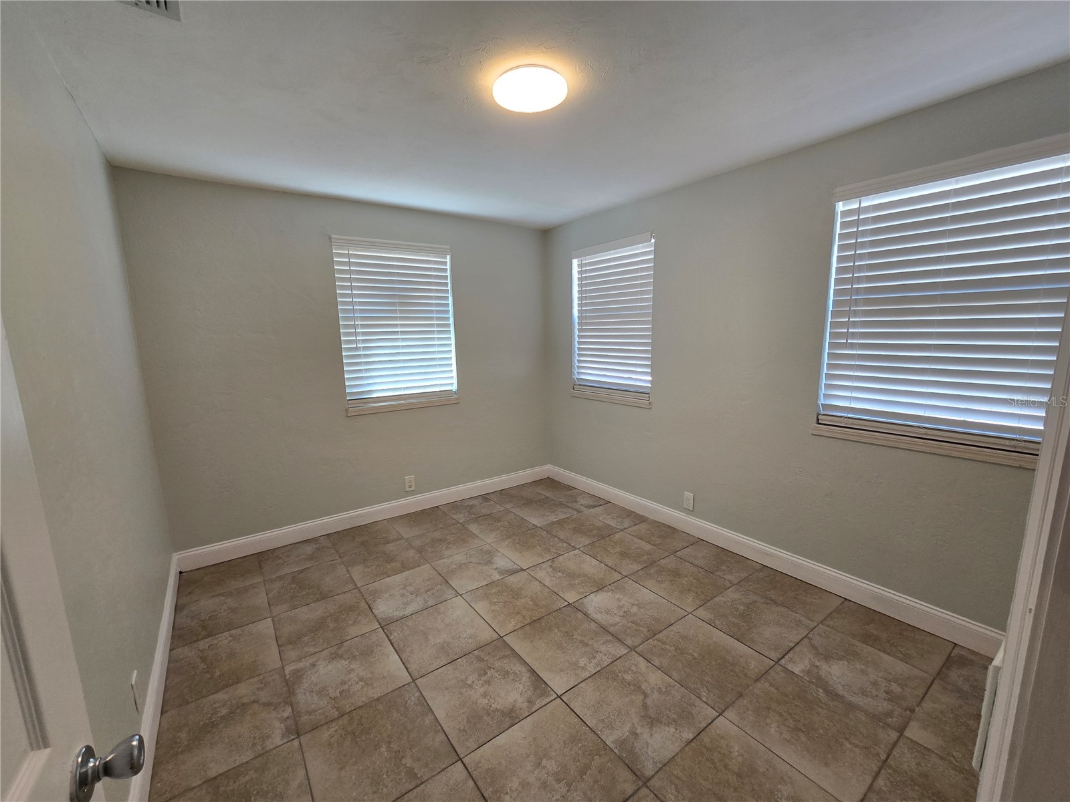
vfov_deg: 89.9
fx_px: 402
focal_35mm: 13
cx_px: 535
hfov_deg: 106.2
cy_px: 401
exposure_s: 1/60
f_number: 2.2
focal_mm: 2.2
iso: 100
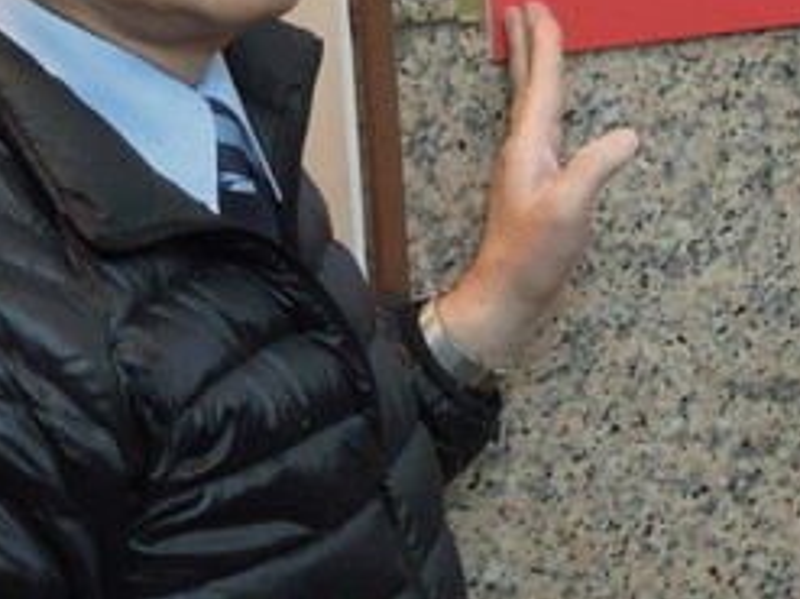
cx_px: 285
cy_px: 36
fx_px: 5613
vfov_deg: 6.1
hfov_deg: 8.1
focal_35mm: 243
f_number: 5.5
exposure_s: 1/20
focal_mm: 17.9
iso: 800
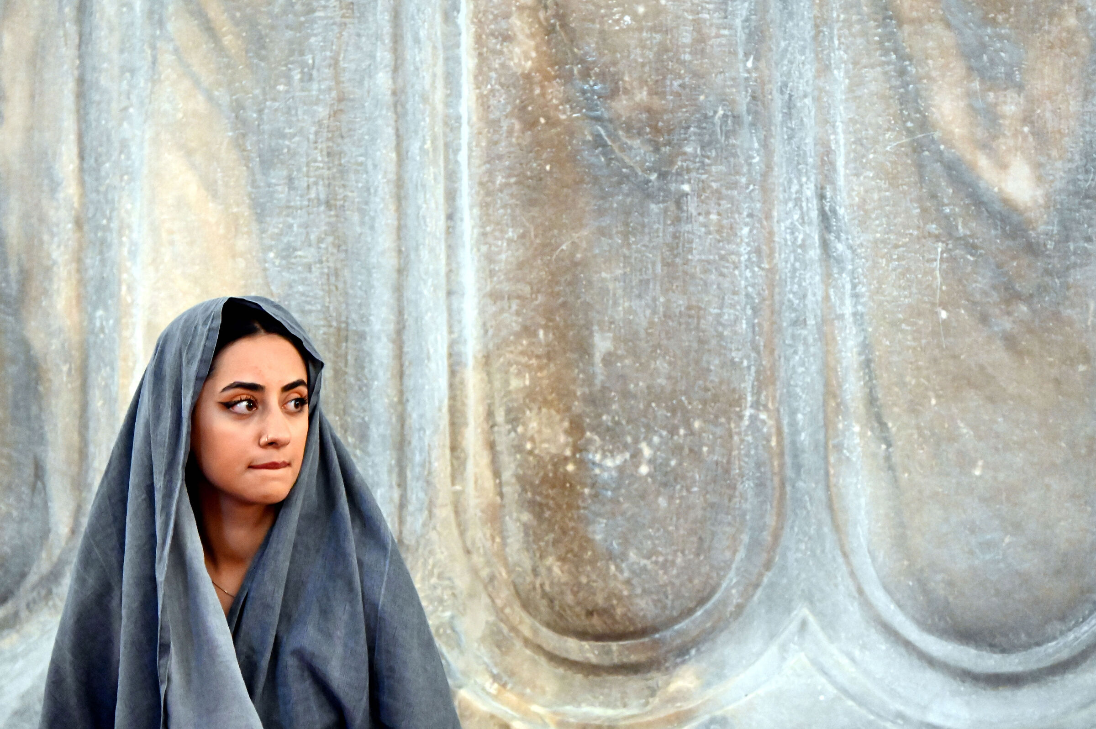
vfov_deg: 6.9
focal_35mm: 200
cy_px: 364
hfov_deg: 10.3
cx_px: 548
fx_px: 6085
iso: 16000
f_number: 6.3
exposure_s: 1/125
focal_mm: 200
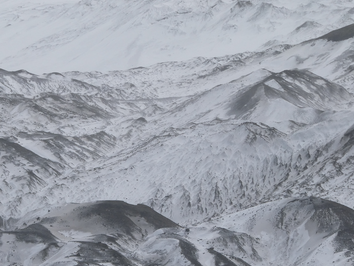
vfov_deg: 5.2
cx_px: 115
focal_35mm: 286
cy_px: 186
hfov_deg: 6.9
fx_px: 2925
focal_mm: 35.8
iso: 80
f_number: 5.6
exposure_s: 1/250
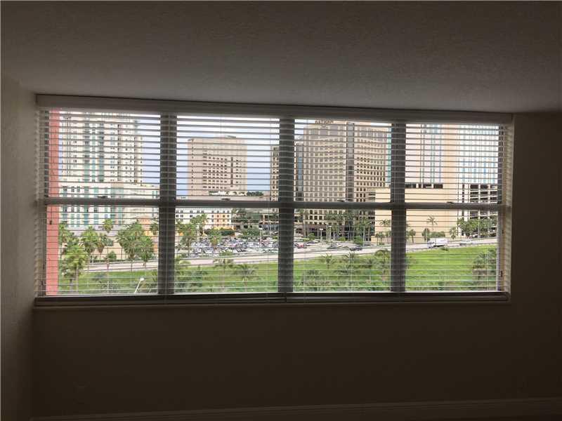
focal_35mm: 29
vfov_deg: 48.2
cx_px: 281
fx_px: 471
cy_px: 210
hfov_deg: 61.7
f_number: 2.2
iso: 32
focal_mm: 4.15
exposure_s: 1/989
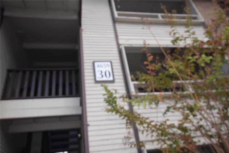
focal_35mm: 30
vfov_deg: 43.6
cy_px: 76
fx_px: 191
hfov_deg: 61.9
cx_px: 114
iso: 100
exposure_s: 1/160
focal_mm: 20
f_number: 6.3
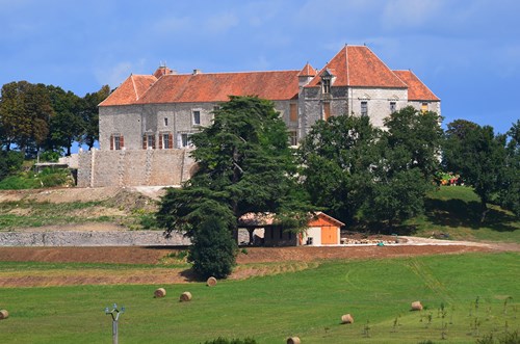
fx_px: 5621
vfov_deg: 3.5
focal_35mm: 390
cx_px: 260
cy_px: 172
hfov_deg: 5.3
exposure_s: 1/160
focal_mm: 260
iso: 100
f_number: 11
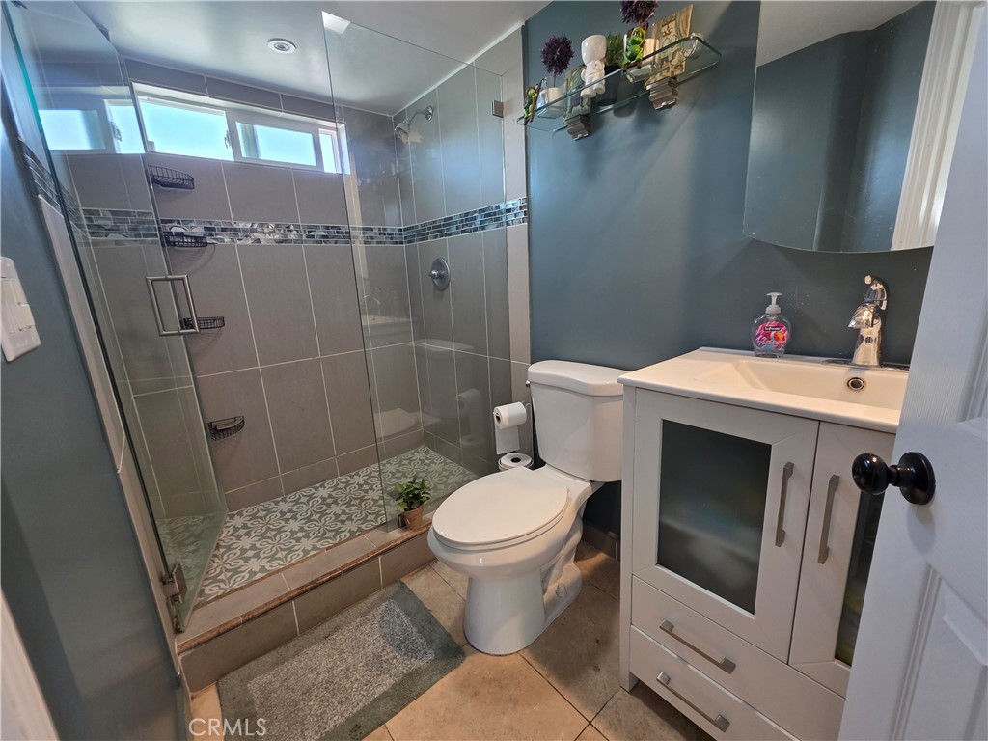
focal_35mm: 13
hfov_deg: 106.2
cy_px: 370
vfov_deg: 89.9
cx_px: 494
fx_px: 371
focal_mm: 2.2
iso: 160
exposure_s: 1/60
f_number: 1.9
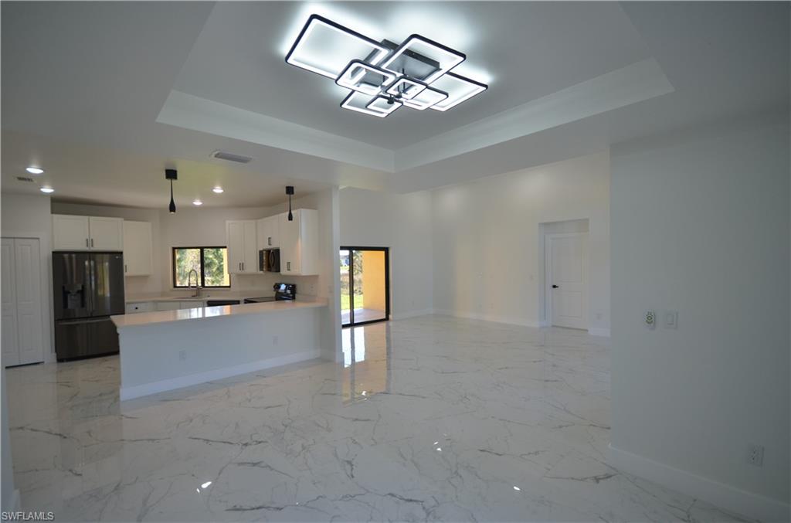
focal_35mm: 15
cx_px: 396
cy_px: 262
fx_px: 329
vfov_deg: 77.0
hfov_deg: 100.5
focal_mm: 10
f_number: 5.6
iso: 360
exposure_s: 1/125
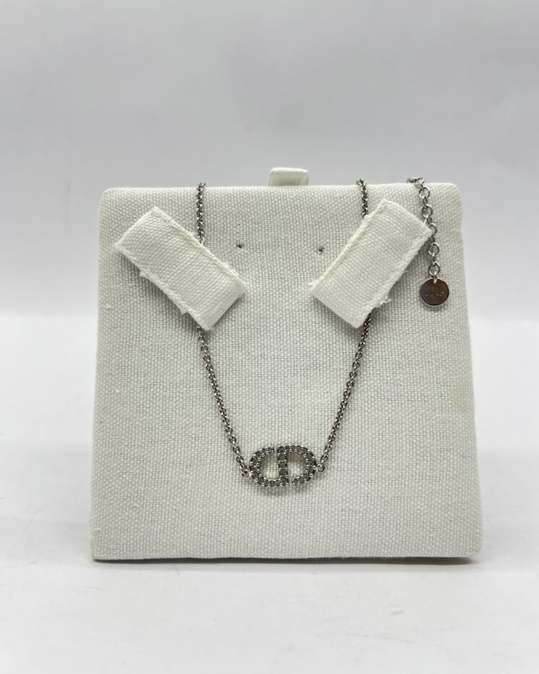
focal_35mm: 28
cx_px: 277
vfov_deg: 62.2
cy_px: 321
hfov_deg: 51.5
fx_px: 559
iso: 50
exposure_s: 1/179
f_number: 1.5
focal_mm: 5.7
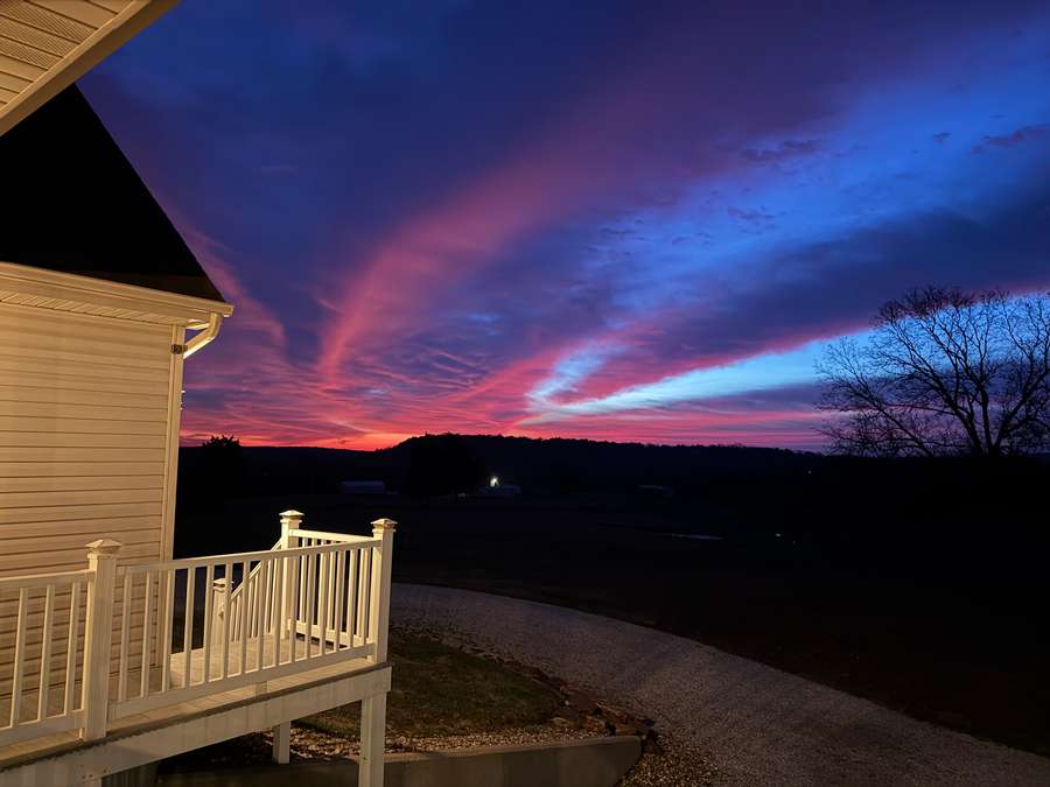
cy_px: 394
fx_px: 728
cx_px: 525
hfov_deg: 71.6
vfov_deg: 56.8
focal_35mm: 24
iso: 1250
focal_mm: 6.76
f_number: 1.78
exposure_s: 1/9
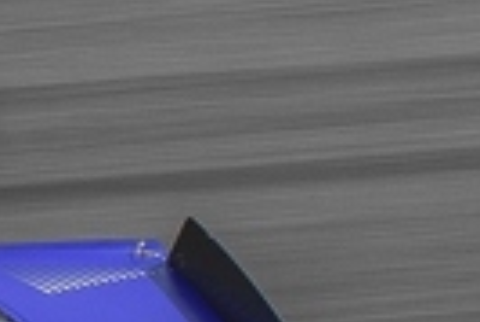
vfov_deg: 1.6
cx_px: -722
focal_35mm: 848
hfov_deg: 2.4
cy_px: 597
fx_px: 11319
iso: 100
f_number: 7.1
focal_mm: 95
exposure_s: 1/320
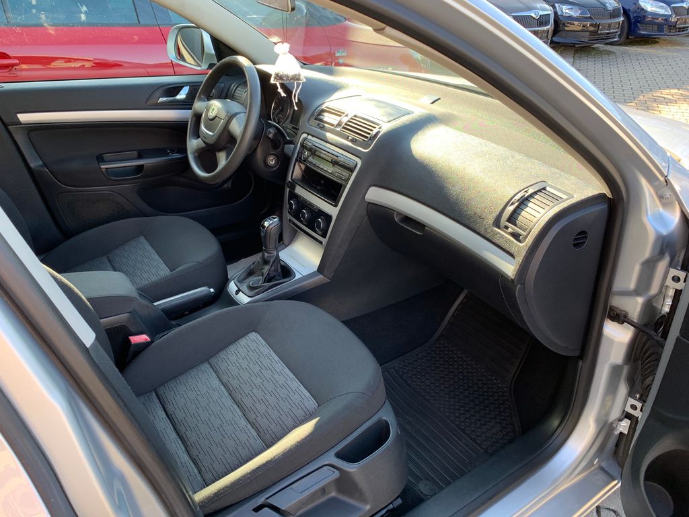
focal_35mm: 26
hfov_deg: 67.3
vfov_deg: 53.1
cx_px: 344
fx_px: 518
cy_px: 258
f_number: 1.8
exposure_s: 1/122
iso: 40
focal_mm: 4.25
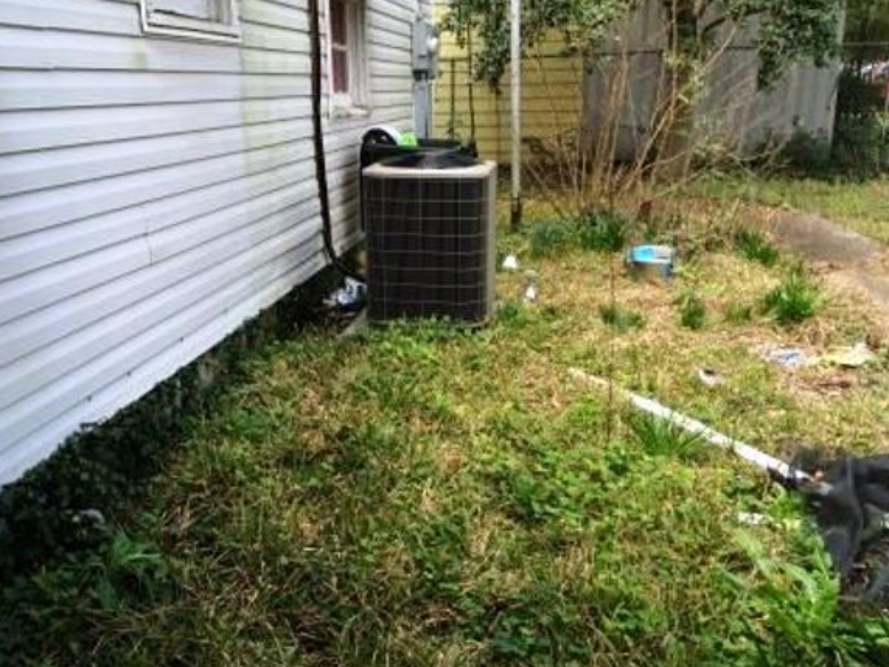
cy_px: 320
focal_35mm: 32
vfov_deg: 44.2
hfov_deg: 56.8
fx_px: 822
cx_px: 425
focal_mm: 4.15
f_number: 2.2
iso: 32
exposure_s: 1/201
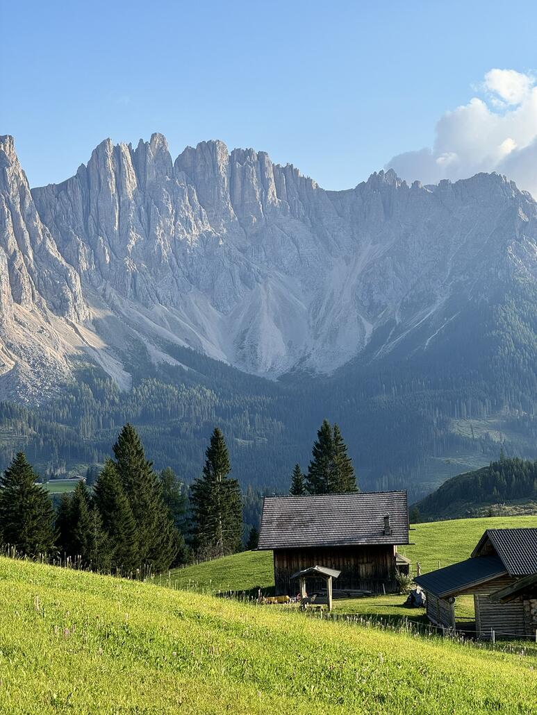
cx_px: 268
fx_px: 1592
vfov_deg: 25.3
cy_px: 358
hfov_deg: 19.1
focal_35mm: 77
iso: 25
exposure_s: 1/318
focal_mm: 9
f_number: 2.8
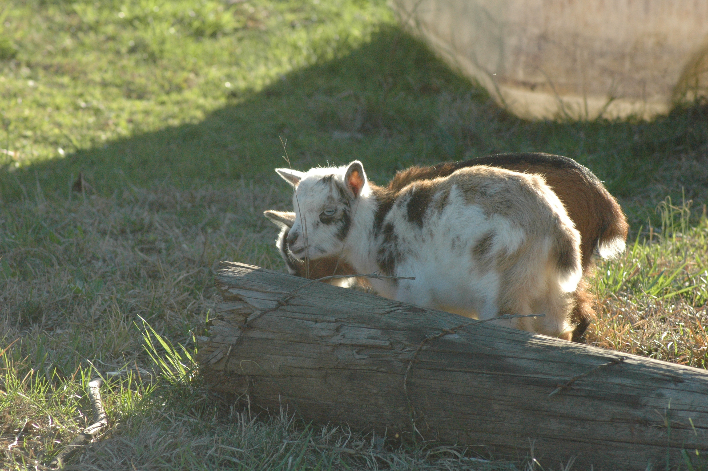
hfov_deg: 8.9
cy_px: 236
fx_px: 4568
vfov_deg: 5.9
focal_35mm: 232
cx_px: 354
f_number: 7.1
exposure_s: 1/800
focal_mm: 155
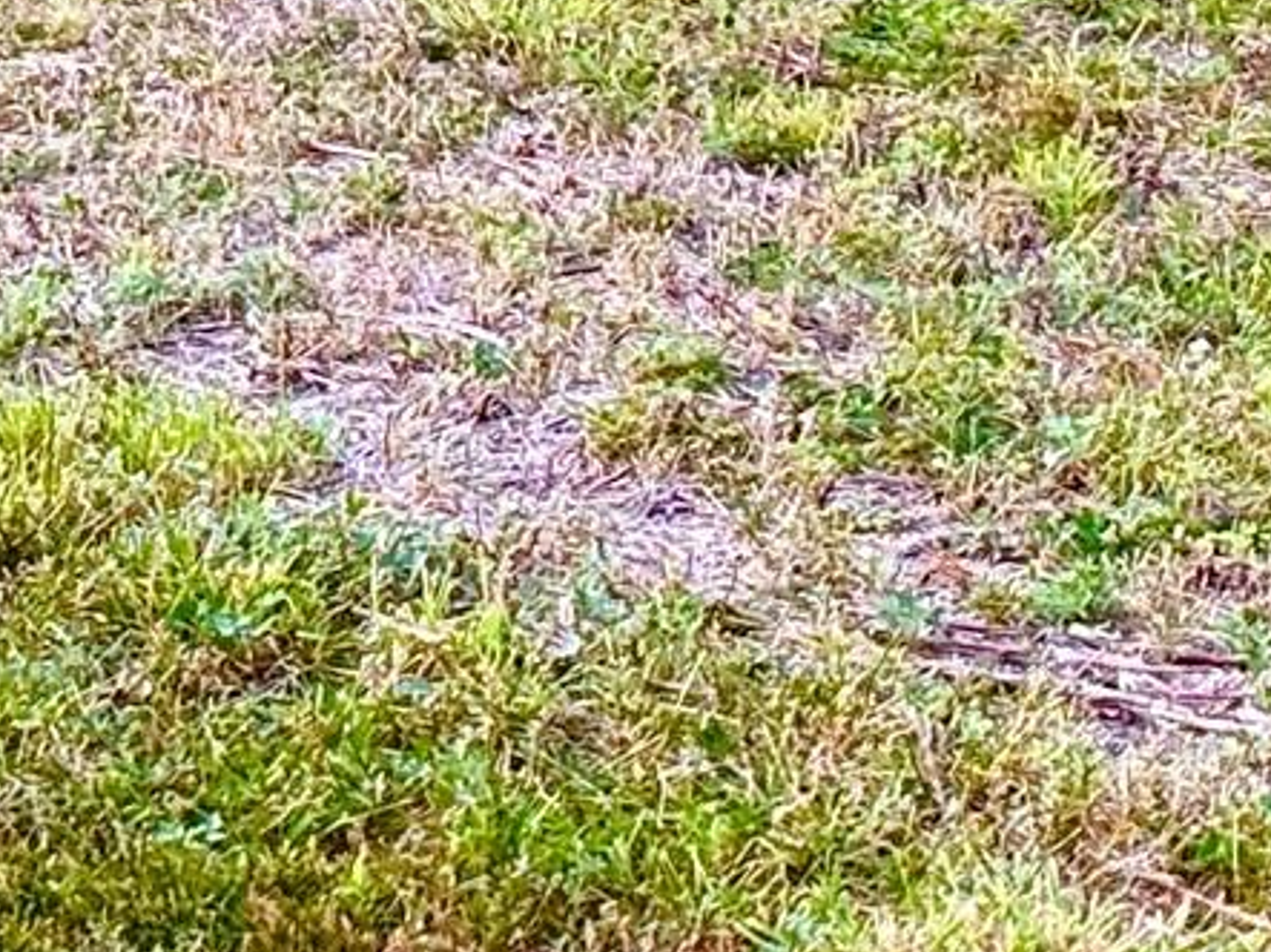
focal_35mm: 222
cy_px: -1236
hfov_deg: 8.9
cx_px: 473
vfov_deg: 6.4
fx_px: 8149
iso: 125
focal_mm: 6.76
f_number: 1.78
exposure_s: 1/242
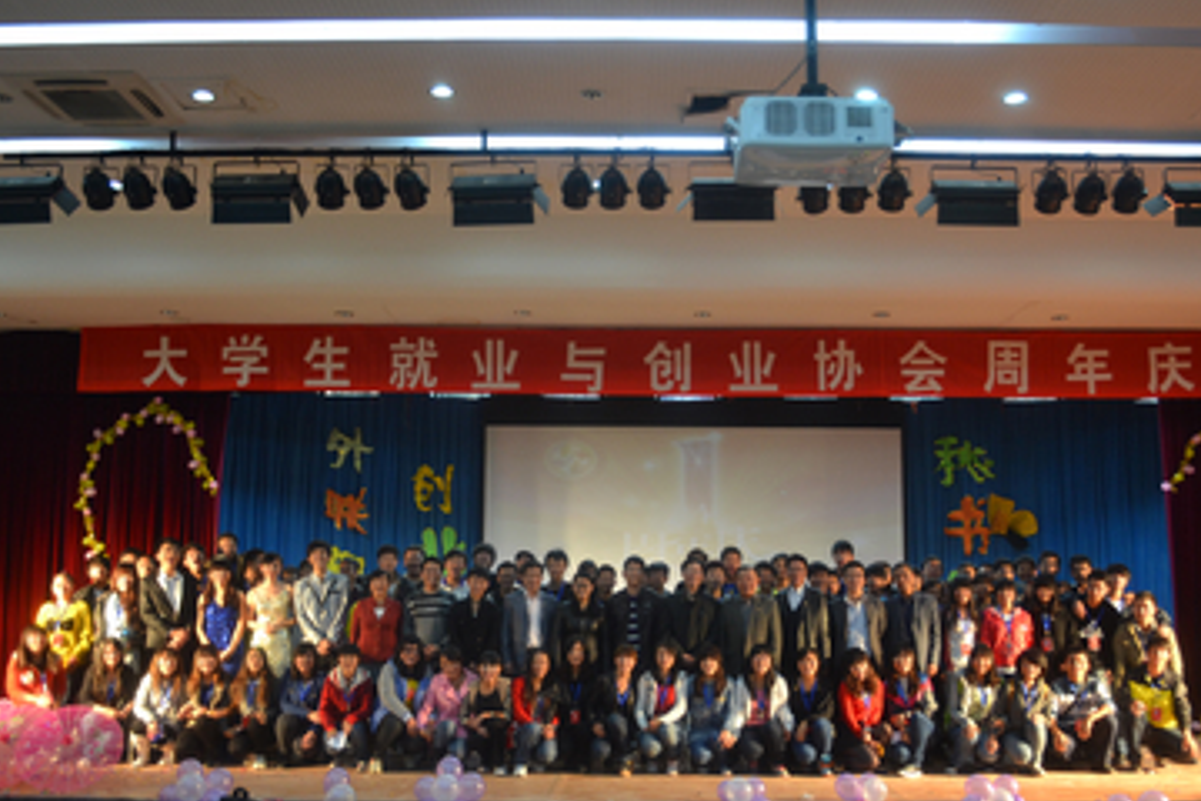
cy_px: 444
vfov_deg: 37.8
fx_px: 1168
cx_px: 634
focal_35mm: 35
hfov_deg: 54.4
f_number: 3.8
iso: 400
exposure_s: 1/30
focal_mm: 20
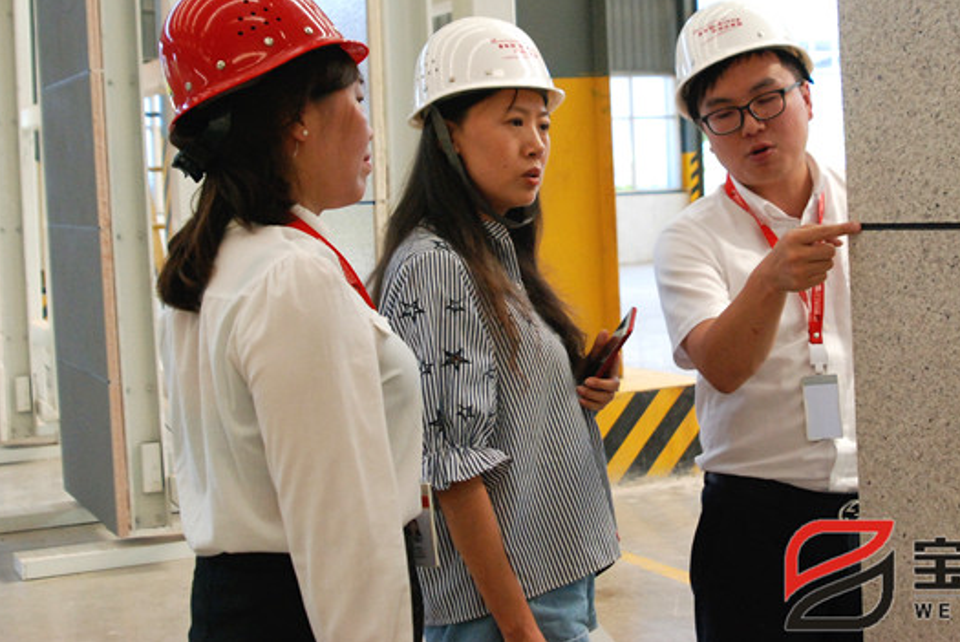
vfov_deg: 24.1
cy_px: 218
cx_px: 600
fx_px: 1495
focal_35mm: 56
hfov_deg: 35.4
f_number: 7.1
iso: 1000
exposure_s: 1/200
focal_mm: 28
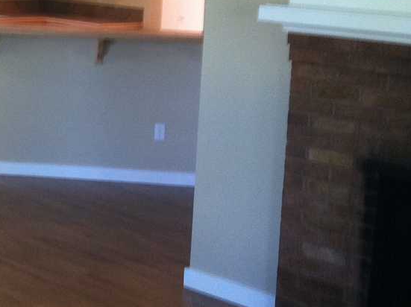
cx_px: -30
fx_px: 1008
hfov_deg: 21.9
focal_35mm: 85
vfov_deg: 17.1
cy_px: 42
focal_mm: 3.85
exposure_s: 1/17
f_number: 2.8
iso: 125
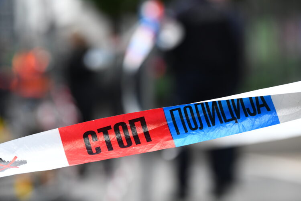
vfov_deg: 8.6
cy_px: 100
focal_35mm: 160
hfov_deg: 12.8
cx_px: 150
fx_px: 1338
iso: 1600
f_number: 4
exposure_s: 1/500
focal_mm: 160
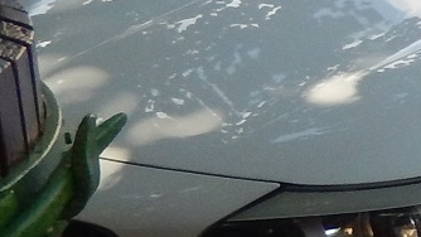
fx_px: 2099
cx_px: 1247
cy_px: 170
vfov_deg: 6.5
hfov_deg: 9.2
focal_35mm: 188
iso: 125
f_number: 3.4
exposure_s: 1/200
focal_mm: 4.5
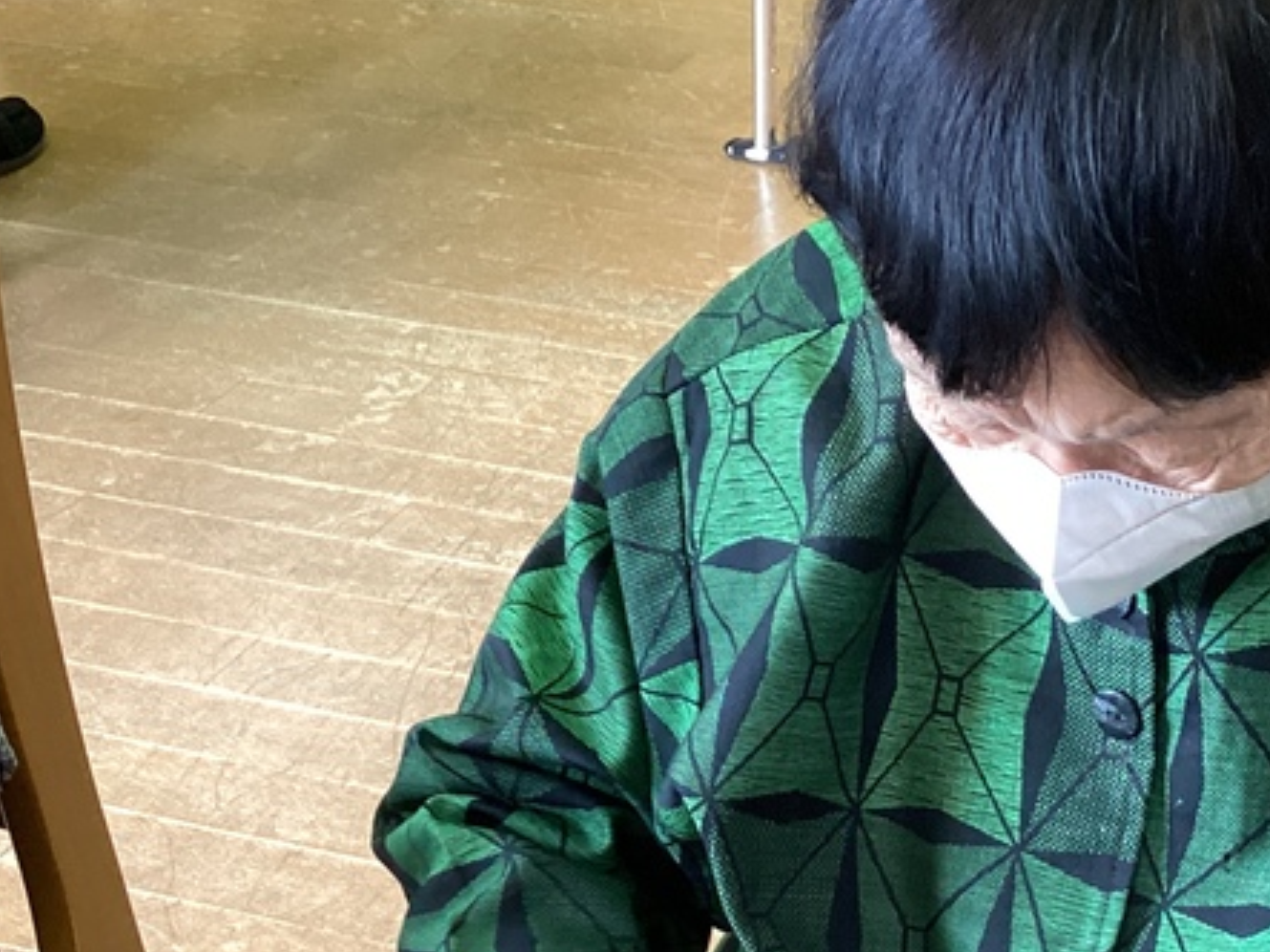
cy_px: 777
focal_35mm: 70
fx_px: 2567
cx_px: 1167
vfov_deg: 20.7
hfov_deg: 26.7
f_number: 2.4
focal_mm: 3.3
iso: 200
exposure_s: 1/50
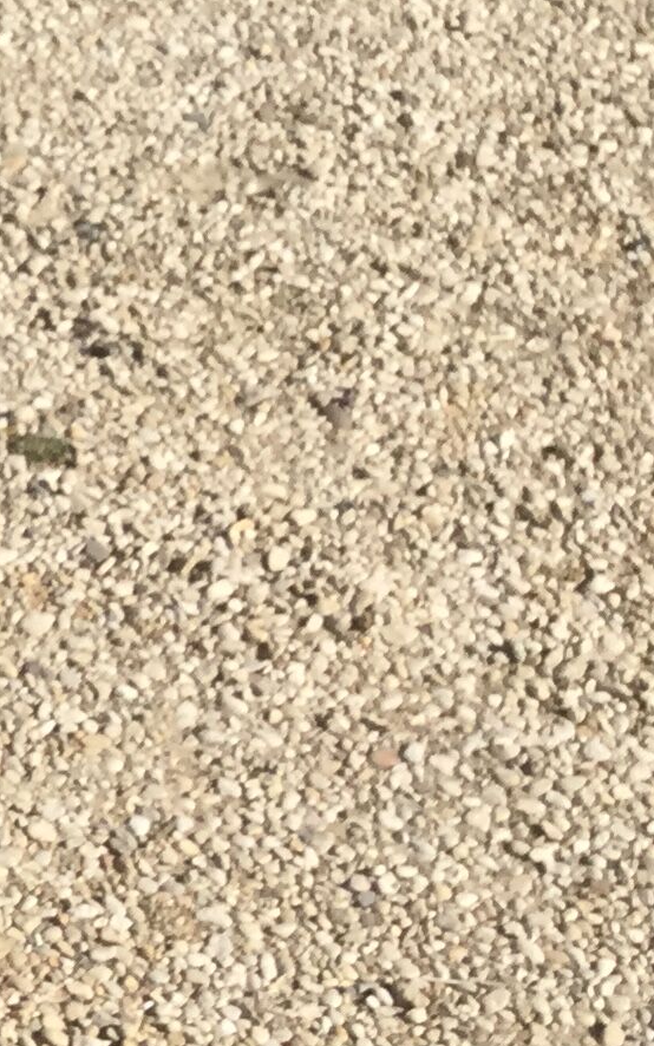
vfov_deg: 16.9
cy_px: 1044
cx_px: -1214
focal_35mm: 121
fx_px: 3450
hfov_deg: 9.0
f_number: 2.4
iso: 25
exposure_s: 1/1006
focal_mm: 3.3
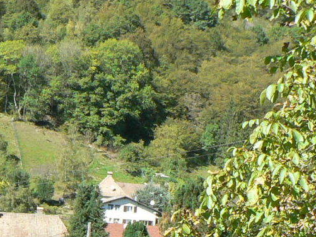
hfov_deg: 16.9
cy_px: 371
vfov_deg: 12.2
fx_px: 1050
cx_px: 26
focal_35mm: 115
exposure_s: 1/320
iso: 200
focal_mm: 6
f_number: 5.6
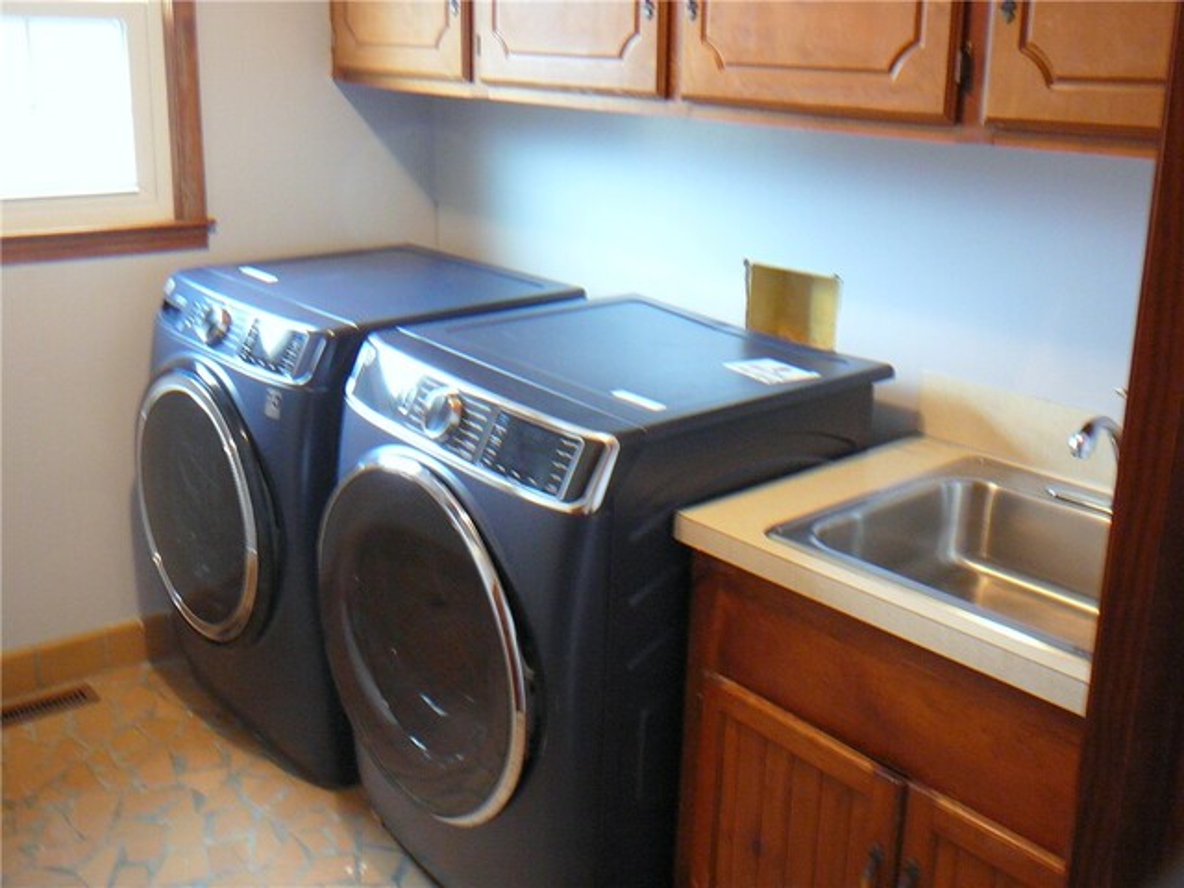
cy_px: 444
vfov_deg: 40.7
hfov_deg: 52.6
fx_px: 1197
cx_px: 592
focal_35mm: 35
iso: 200
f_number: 2.8
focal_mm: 5.2
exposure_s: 1/8
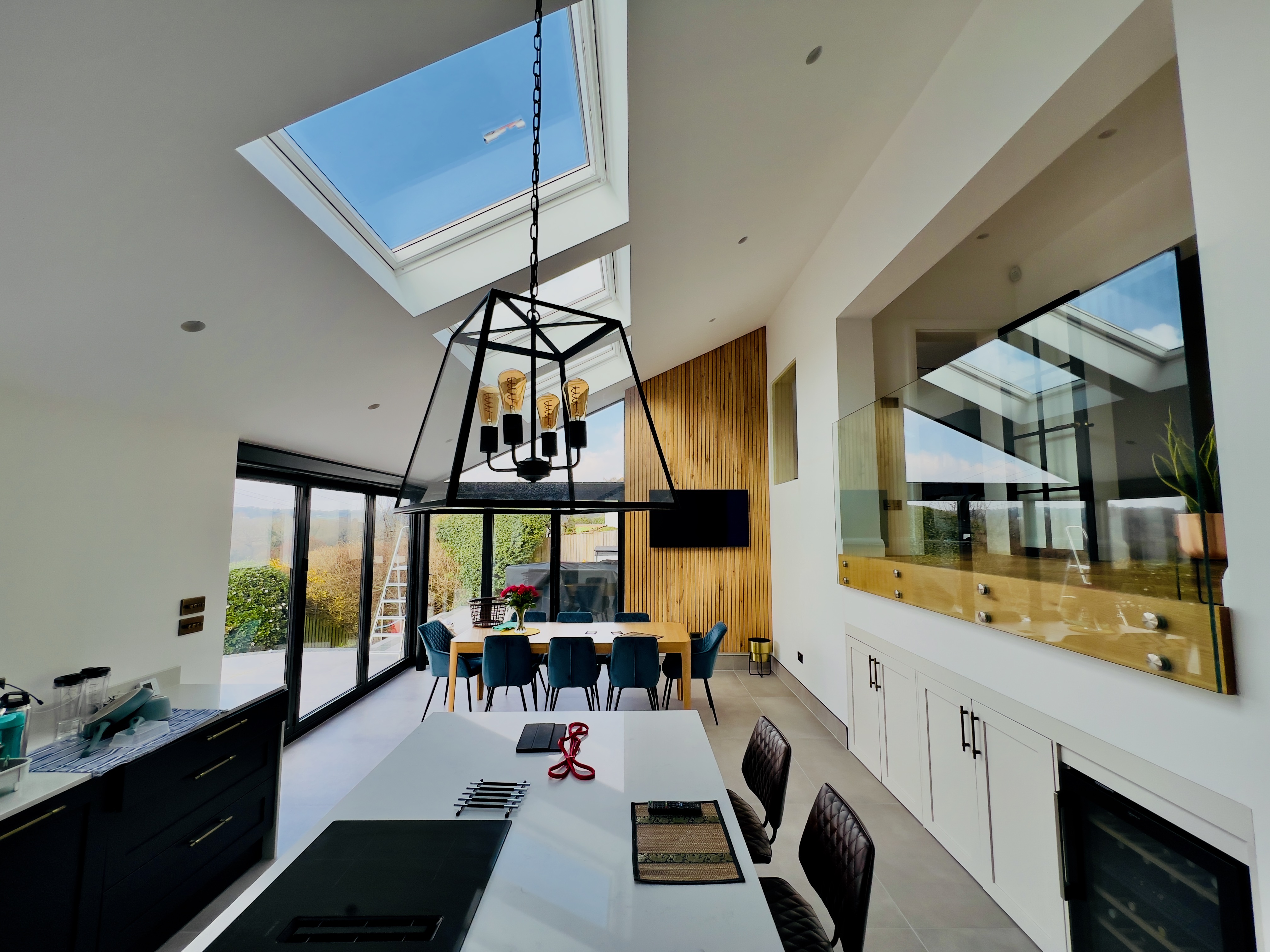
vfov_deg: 89.9
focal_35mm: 13
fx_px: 477
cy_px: 476
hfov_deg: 106.2
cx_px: 635
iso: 32
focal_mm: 1.57
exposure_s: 1/161
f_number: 1.8
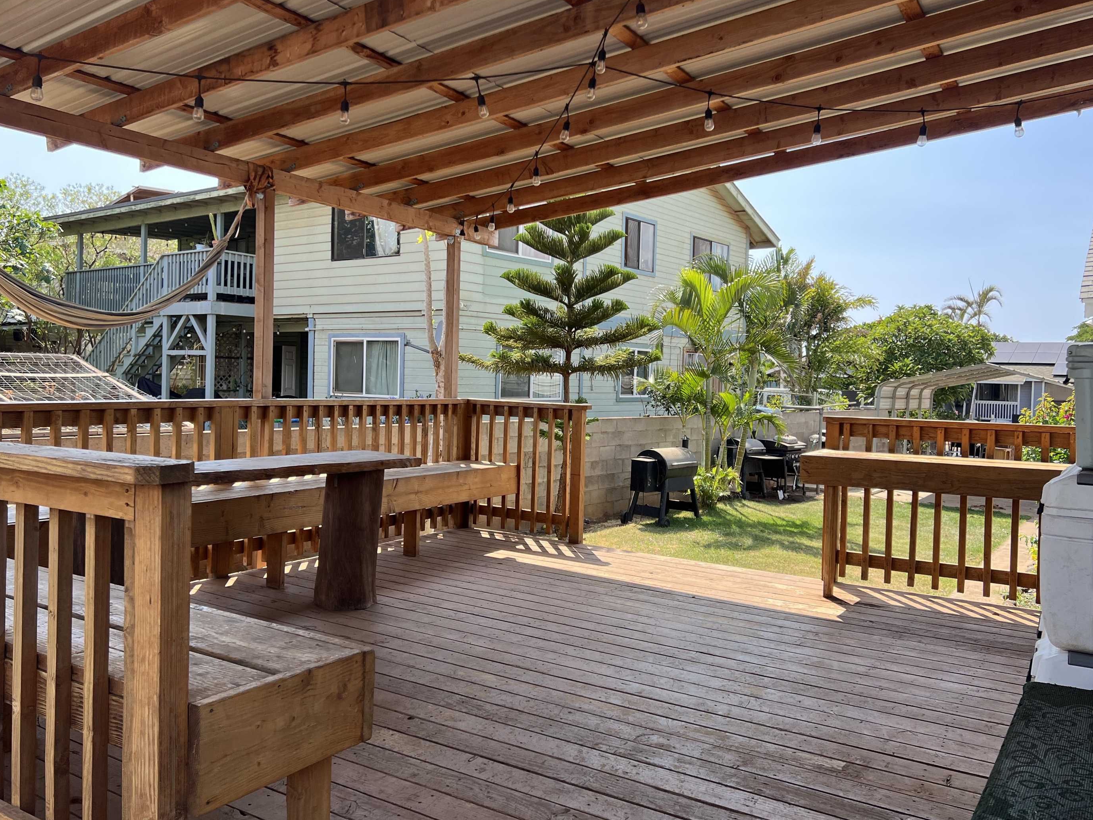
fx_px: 916
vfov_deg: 48.2
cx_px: 524
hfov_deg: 61.6
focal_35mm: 29
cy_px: 389
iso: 50
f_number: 1.5
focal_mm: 5.7
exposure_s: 1/1224
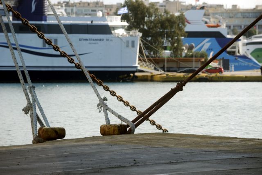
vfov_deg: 6.9
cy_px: 88
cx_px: 131
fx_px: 1455
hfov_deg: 10.3
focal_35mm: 200
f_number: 8
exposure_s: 1/1250
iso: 400
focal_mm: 200
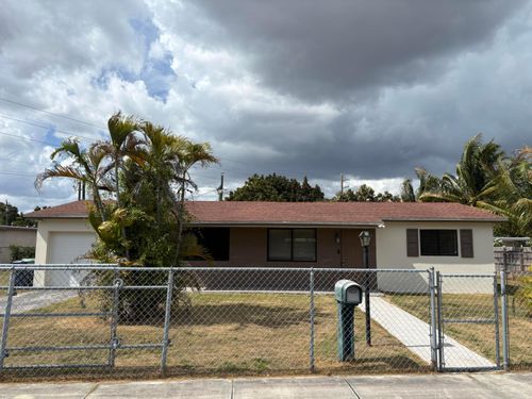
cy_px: 200
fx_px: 400
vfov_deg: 53.1
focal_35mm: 26
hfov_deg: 67.3
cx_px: 266
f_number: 1.6
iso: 50
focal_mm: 5.96
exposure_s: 1/5348
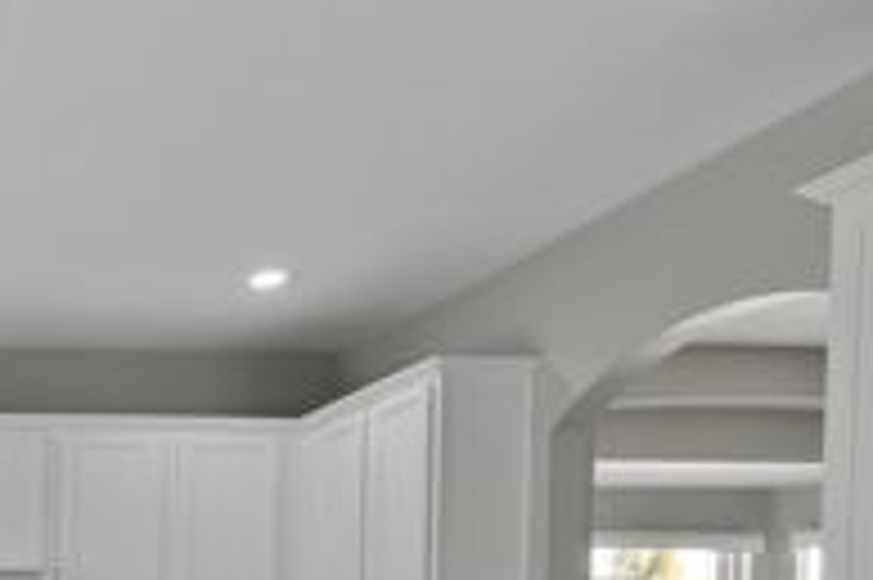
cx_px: -344
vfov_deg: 23.5
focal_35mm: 51
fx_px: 1236
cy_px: 746
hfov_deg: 29.0
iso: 250
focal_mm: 14
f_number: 7.1
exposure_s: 1/10
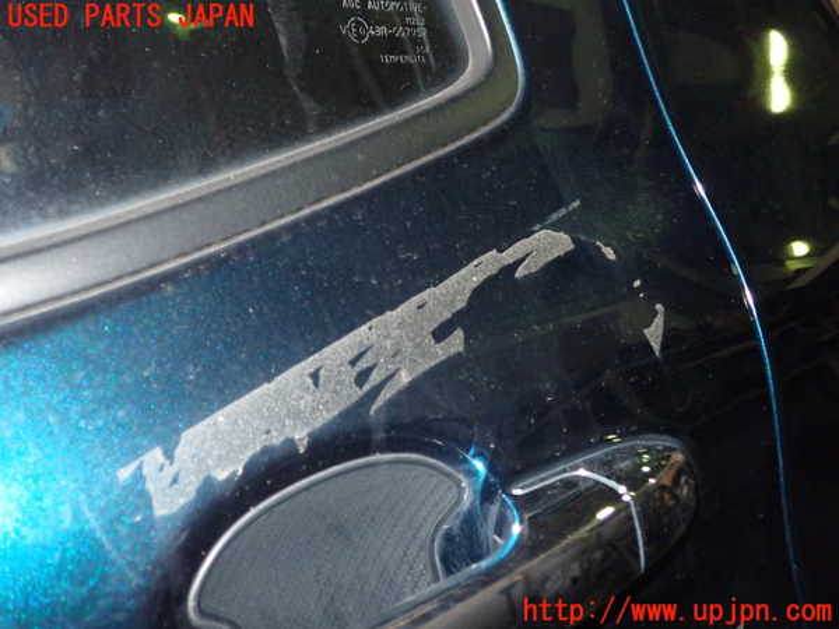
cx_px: 420
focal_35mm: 30
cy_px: 314
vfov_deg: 46.8
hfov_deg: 60.0
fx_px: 727
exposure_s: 1/30
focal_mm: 5.4
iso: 800
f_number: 6.3
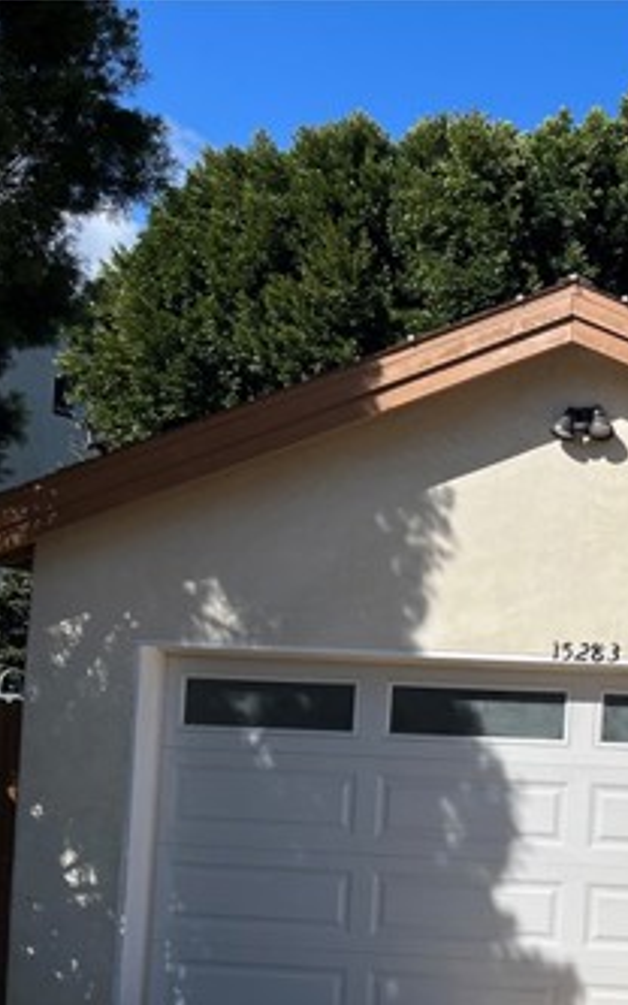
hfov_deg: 21.1
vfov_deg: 37.5
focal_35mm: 53
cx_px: 906
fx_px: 1452
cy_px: 721
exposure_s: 1/7874
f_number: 1.6
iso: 50
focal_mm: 5.1
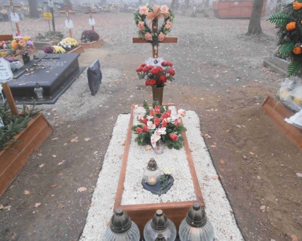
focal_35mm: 26
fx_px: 232
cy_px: 121
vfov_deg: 54.9
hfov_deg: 65.9
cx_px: 164
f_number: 3
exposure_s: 1/80
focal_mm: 4.2
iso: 80
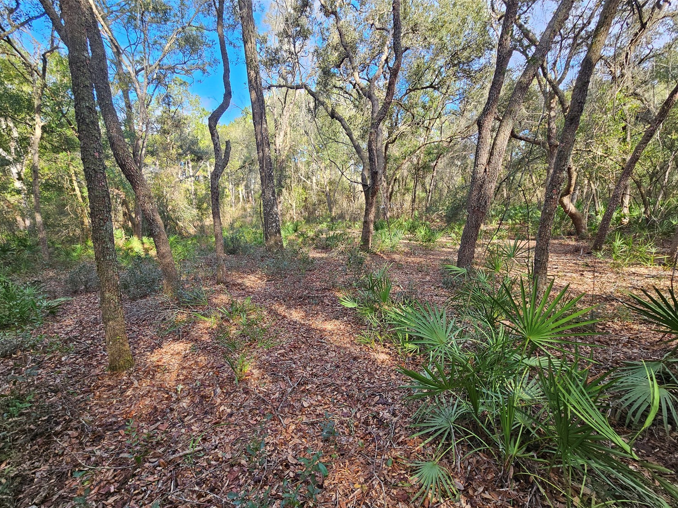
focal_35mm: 14
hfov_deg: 102.0
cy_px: 273
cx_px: 326
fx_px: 274
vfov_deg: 85.5
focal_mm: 2.2
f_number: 2.2
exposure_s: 1/171
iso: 50
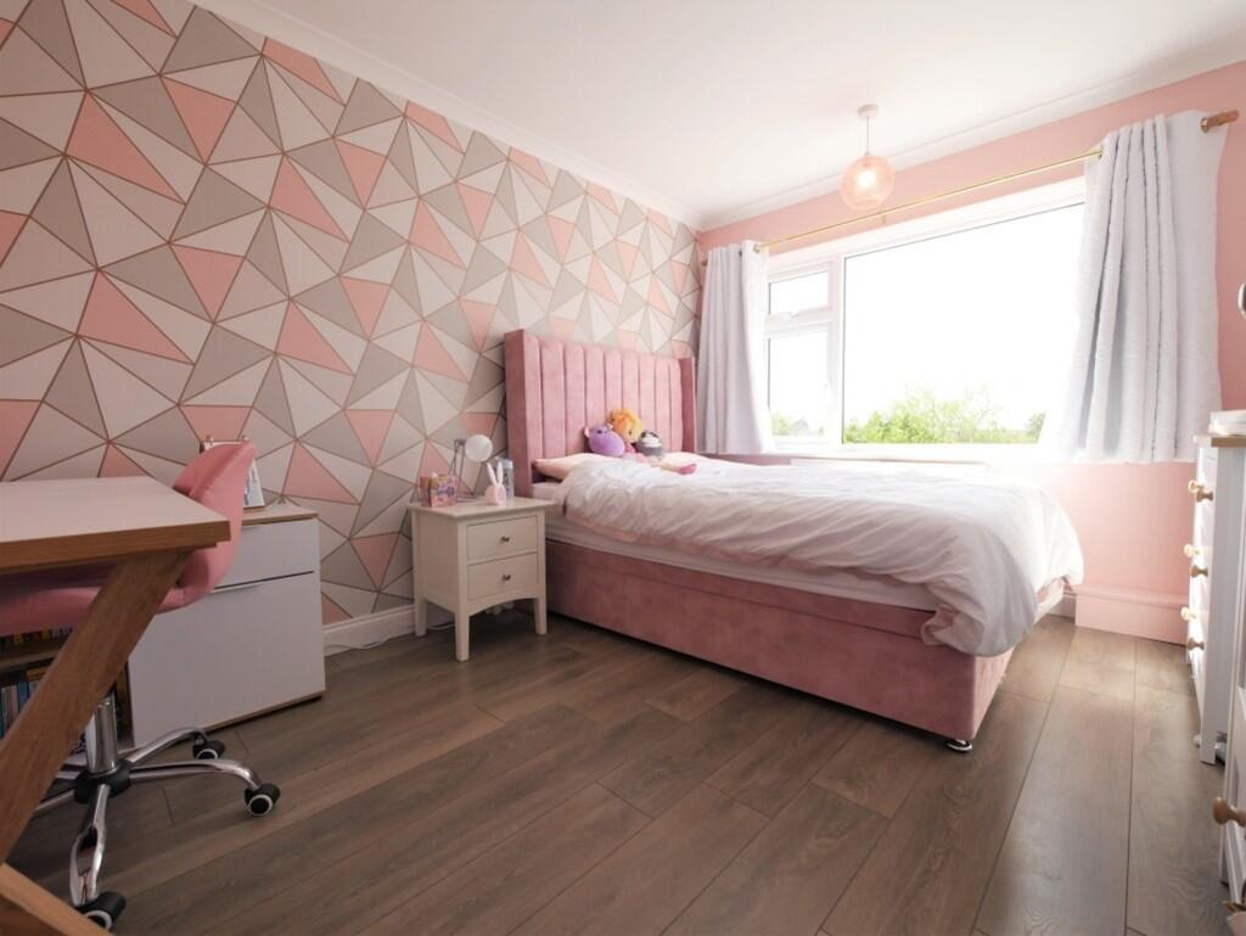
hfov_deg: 102.0
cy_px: 468
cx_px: 623
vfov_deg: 85.7
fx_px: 504
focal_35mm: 14
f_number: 4.5
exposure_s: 1/160
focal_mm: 7
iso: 200
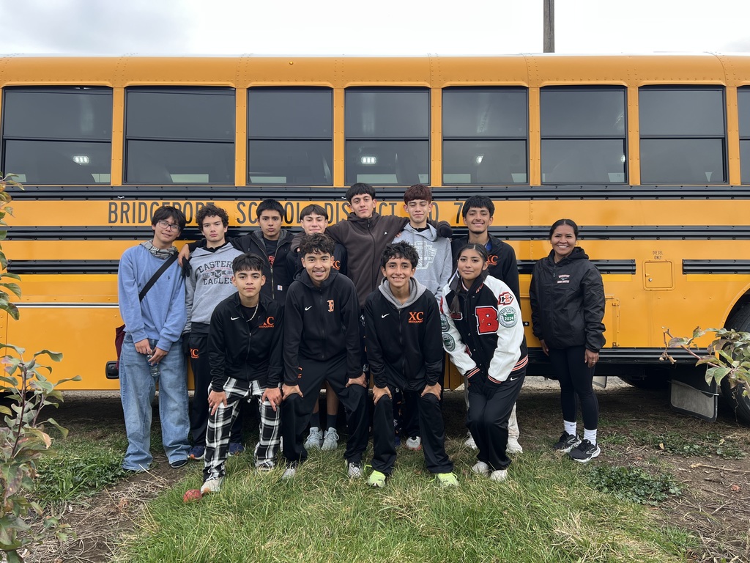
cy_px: 282
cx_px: 375
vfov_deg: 53.1
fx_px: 563
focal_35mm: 26
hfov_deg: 67.3
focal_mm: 5.7
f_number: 1.5
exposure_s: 1/167
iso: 40
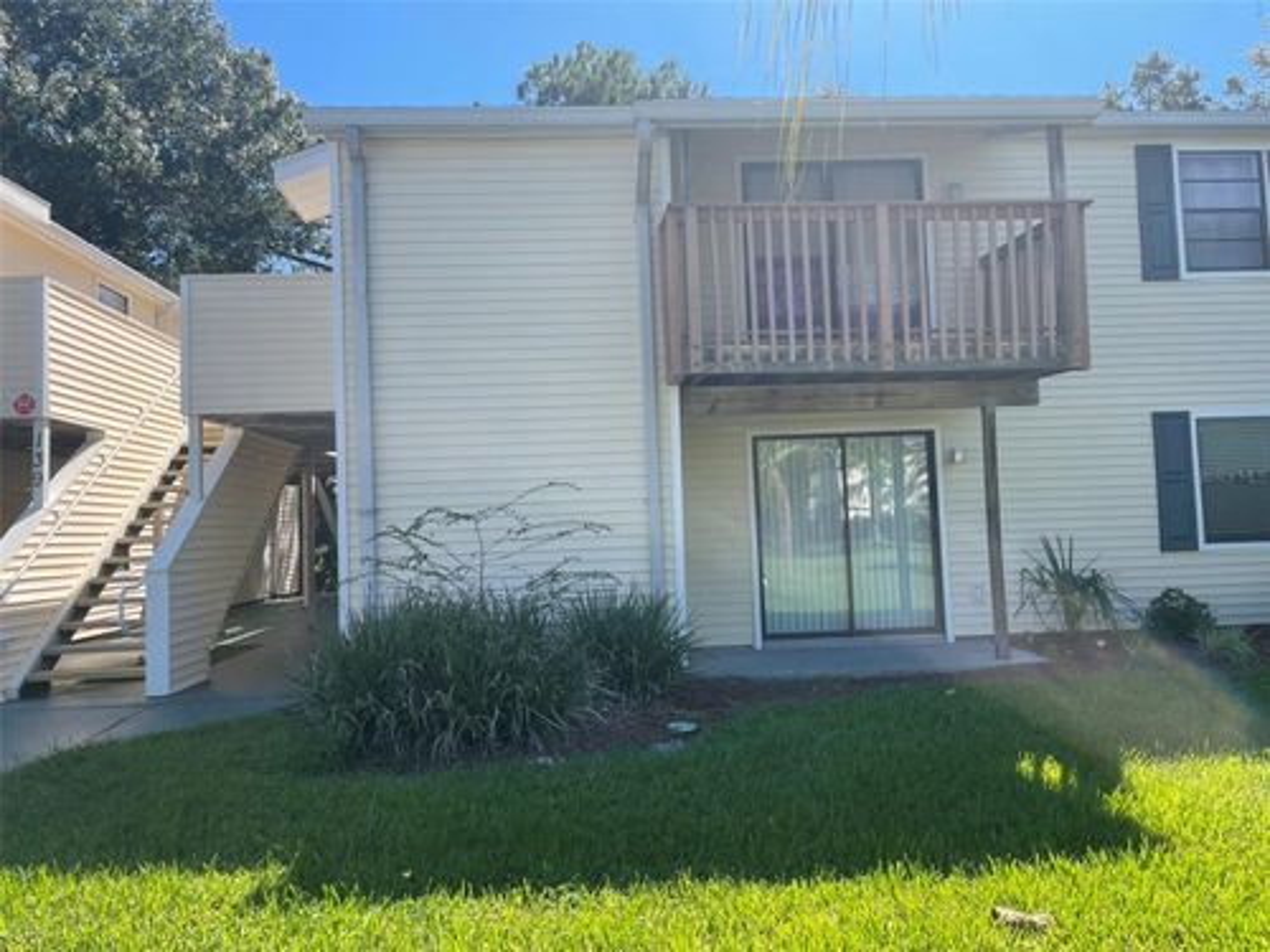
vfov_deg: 53.1
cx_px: 635
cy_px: 476
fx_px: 954
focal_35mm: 26
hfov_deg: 67.3
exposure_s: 1/1511
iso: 32
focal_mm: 4.2
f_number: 1.6
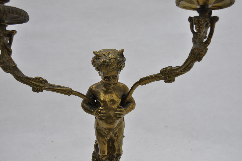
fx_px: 252
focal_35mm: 38
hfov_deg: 51.3
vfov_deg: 35.4
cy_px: 80
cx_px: 121
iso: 200
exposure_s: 1/250
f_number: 8
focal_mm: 25
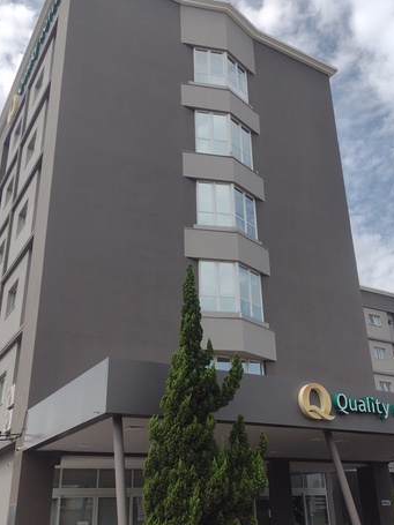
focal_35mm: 38
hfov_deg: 37.7
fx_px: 577
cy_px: 276
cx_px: 214
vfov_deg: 49.0
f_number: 1.7
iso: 100
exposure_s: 1/2959
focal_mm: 4.71
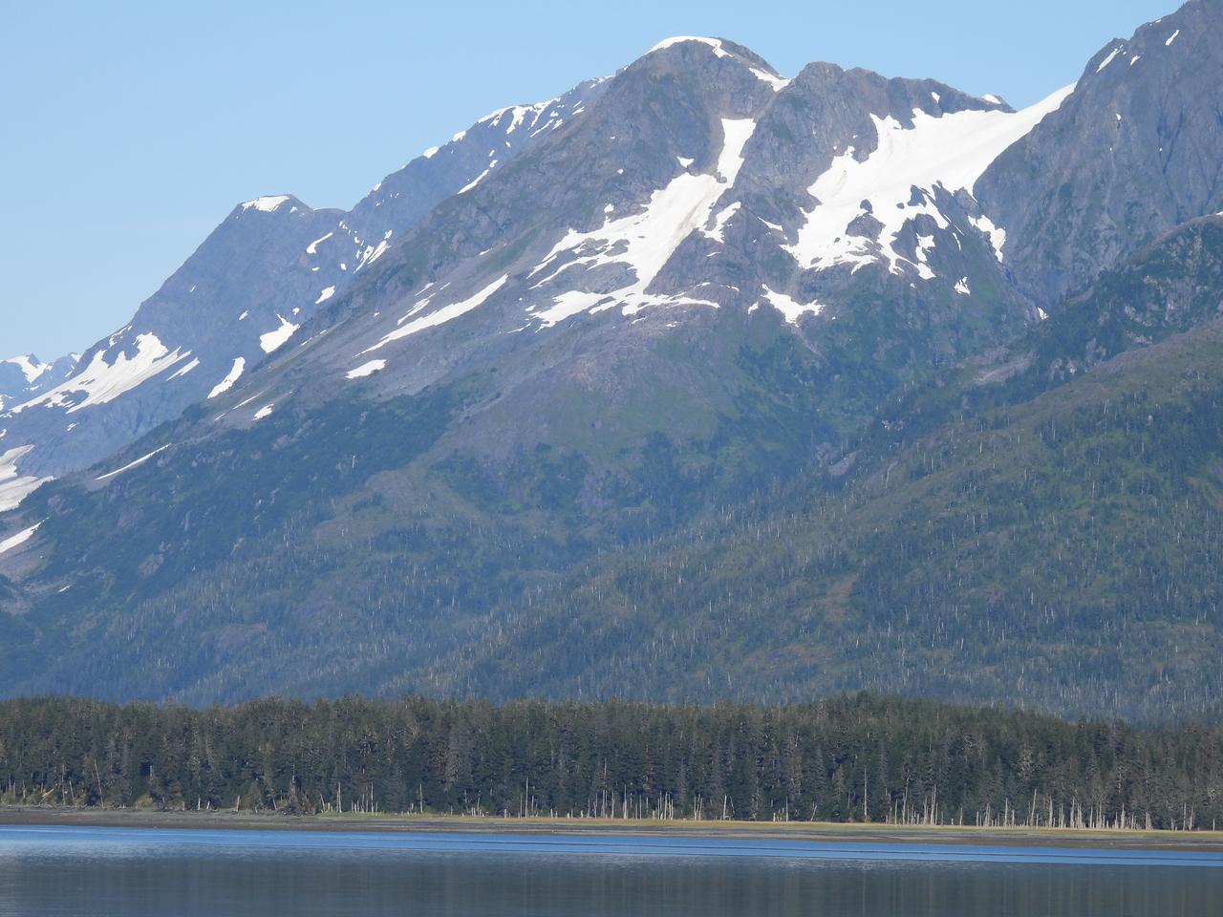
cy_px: 458
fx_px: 10599
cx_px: 612
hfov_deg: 6.6
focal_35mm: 300
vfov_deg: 5.0
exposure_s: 1/800
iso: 100
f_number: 5
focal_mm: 53.5
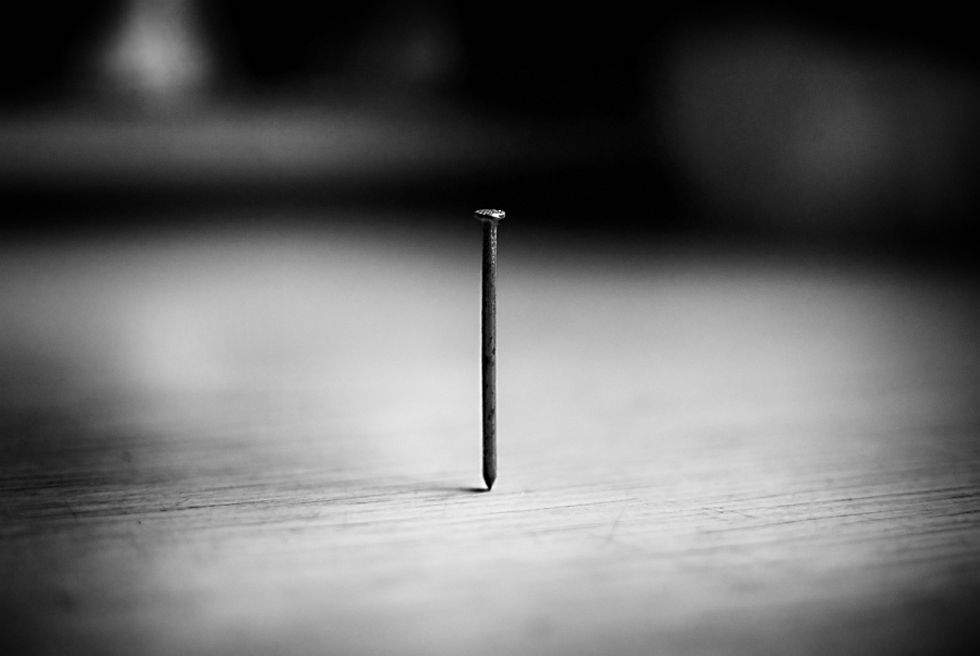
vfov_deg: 25.8
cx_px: 490
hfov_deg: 37.8
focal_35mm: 52
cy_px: 328
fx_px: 1431
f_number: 1.8
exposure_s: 1/80
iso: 400
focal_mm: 35
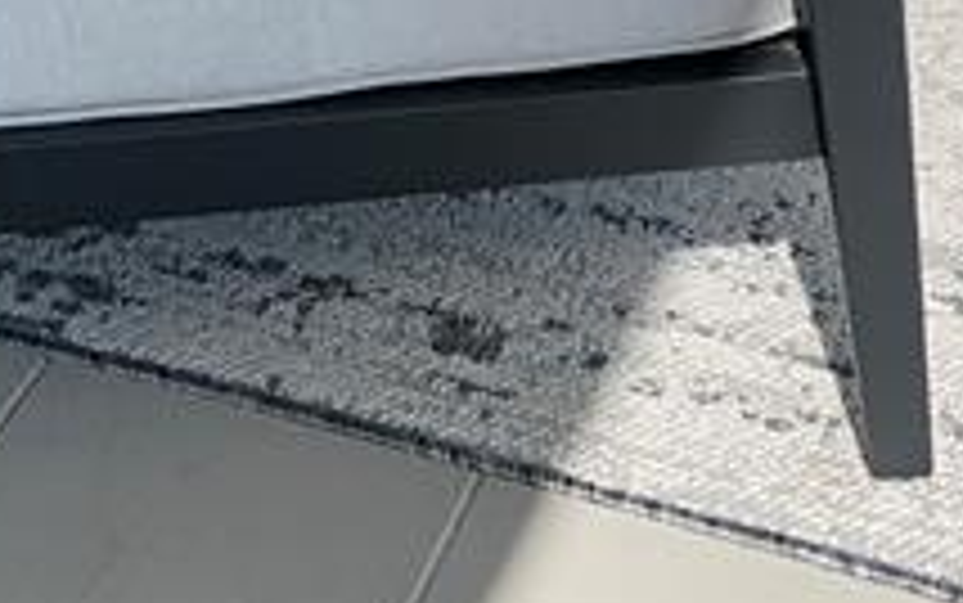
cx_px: 585
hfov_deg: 21.0
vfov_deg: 10.3
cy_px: -1094
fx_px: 2600
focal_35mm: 99
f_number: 1.8
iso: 25
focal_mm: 4.25
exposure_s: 1/1992
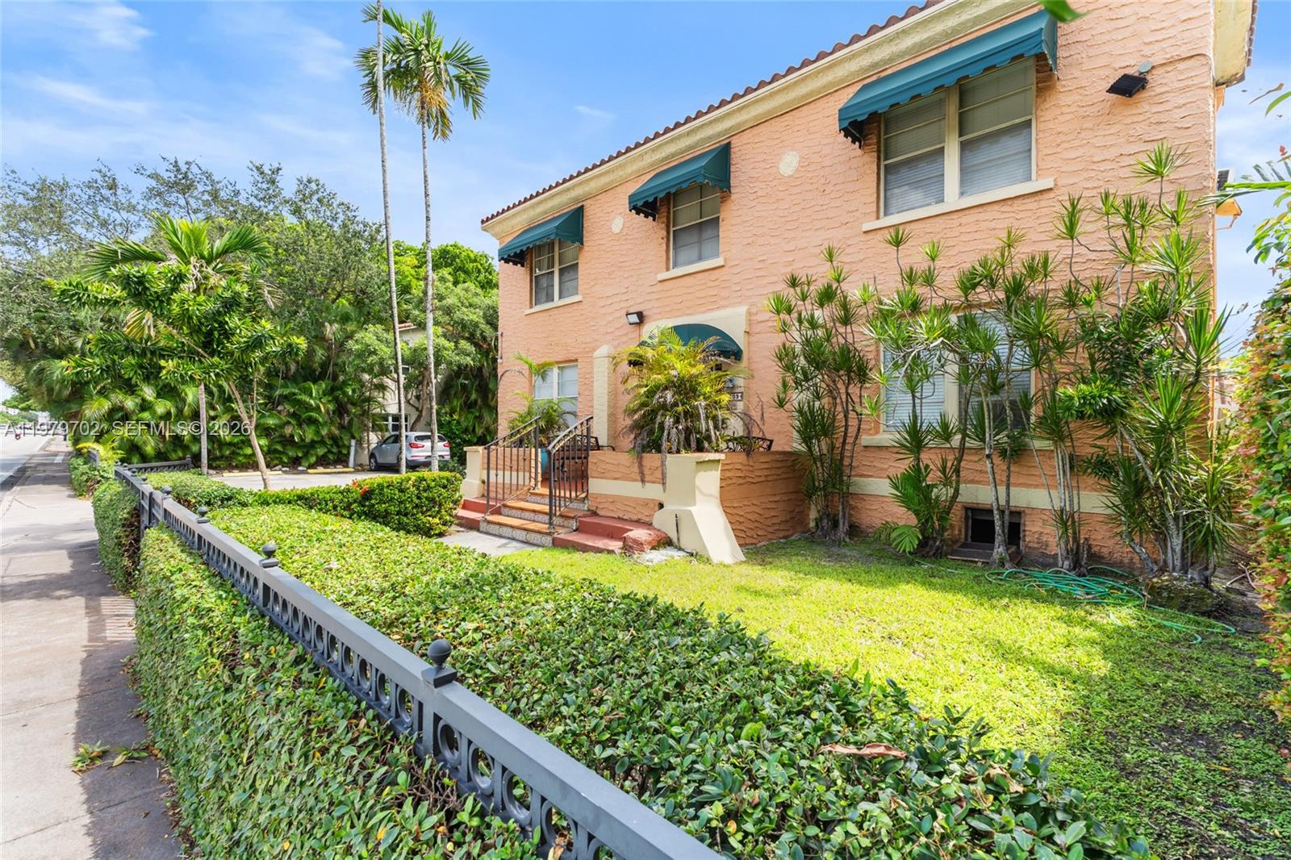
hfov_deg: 96.7
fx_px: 574
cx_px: 646
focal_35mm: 16
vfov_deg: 73.7
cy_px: 430
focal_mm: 16
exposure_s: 1/25
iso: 250
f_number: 9
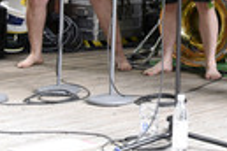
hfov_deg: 16.3
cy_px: -102
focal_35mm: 122
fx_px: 769
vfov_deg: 10.7
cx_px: 254
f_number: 6.3
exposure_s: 1/60
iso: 1250
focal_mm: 35
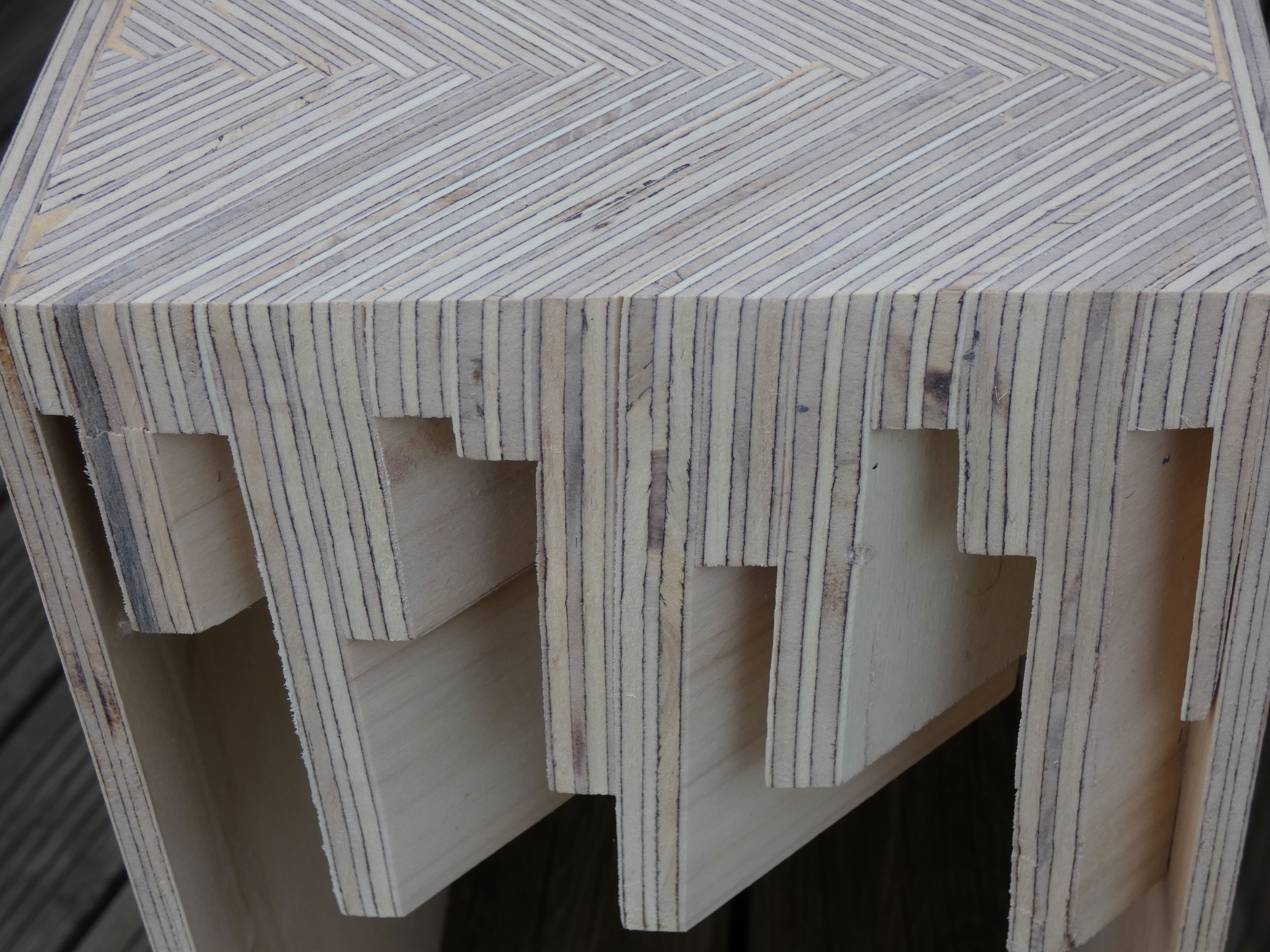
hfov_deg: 30.7
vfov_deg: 23.3
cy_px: 476
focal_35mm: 63
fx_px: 2311
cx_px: 635
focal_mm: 11.3
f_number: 4.2
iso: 80
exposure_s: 1/160
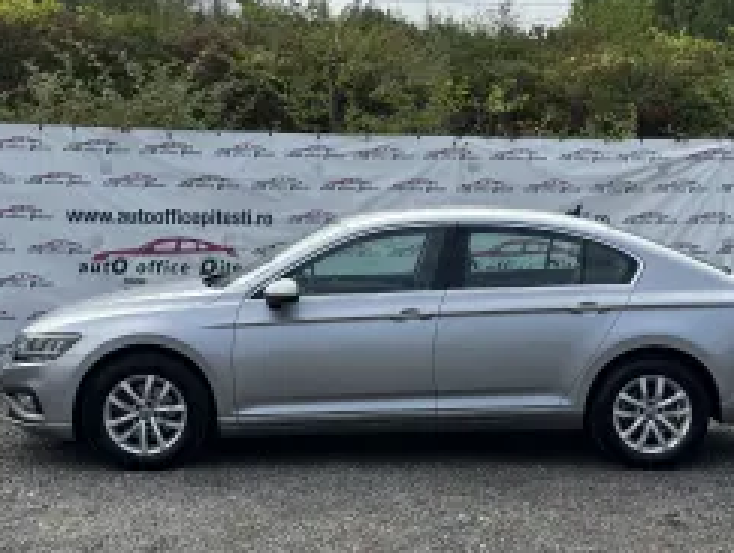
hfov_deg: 27.3
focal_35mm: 71
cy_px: 314
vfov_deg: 20.8
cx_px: 462
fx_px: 1508
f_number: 1.78
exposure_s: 1/3257
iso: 64
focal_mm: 6.76
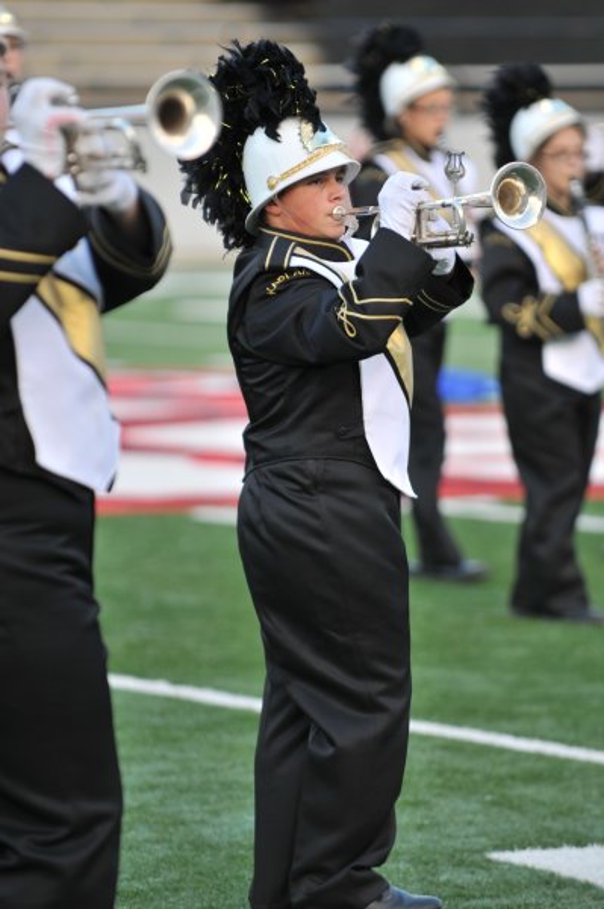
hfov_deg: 4.6
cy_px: 454
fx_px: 7563
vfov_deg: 6.9
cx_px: 302
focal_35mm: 300
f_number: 2.8
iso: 200
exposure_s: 1/200
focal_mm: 200
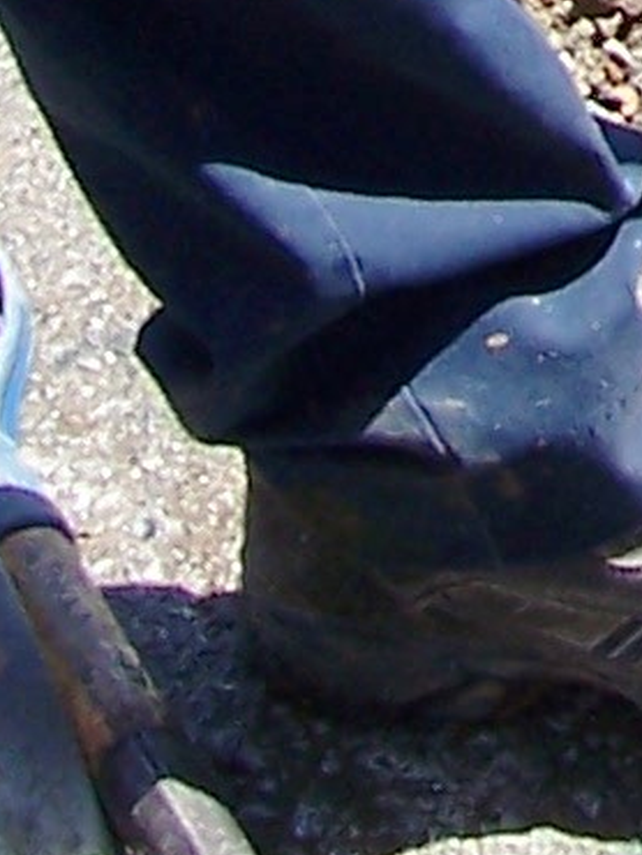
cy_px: -1440
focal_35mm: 235
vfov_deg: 7.6
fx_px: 5804
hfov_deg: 6.0
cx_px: 1762
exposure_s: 1/180
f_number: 5.6
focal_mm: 5.6
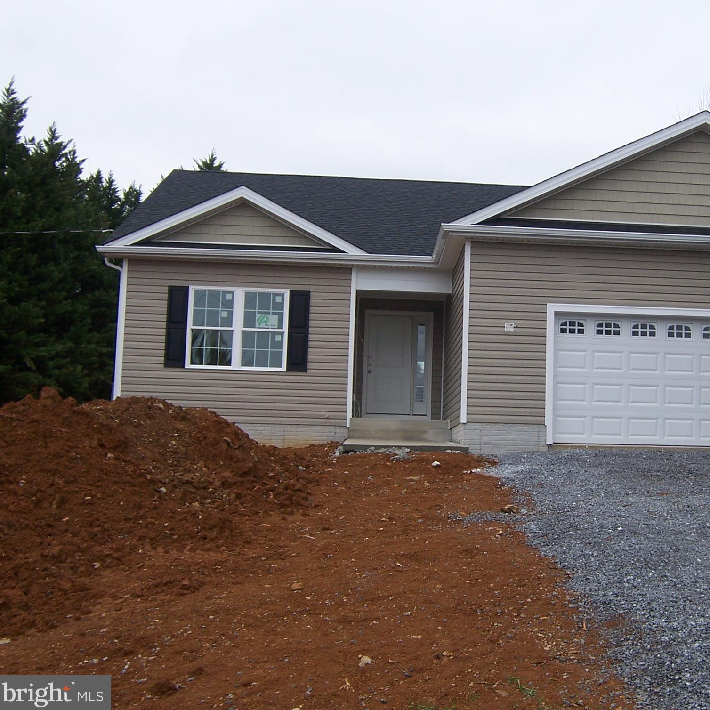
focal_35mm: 48
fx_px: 1114
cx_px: 476
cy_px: 352
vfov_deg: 35.4
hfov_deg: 35.0
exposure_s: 1/350
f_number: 4
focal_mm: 6.7
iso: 80
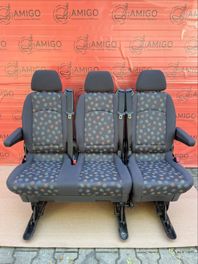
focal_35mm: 26
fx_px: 198
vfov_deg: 67.3
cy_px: 132
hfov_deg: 53.1
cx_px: 99
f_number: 1.6
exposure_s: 1/121
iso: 64
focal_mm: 5.1
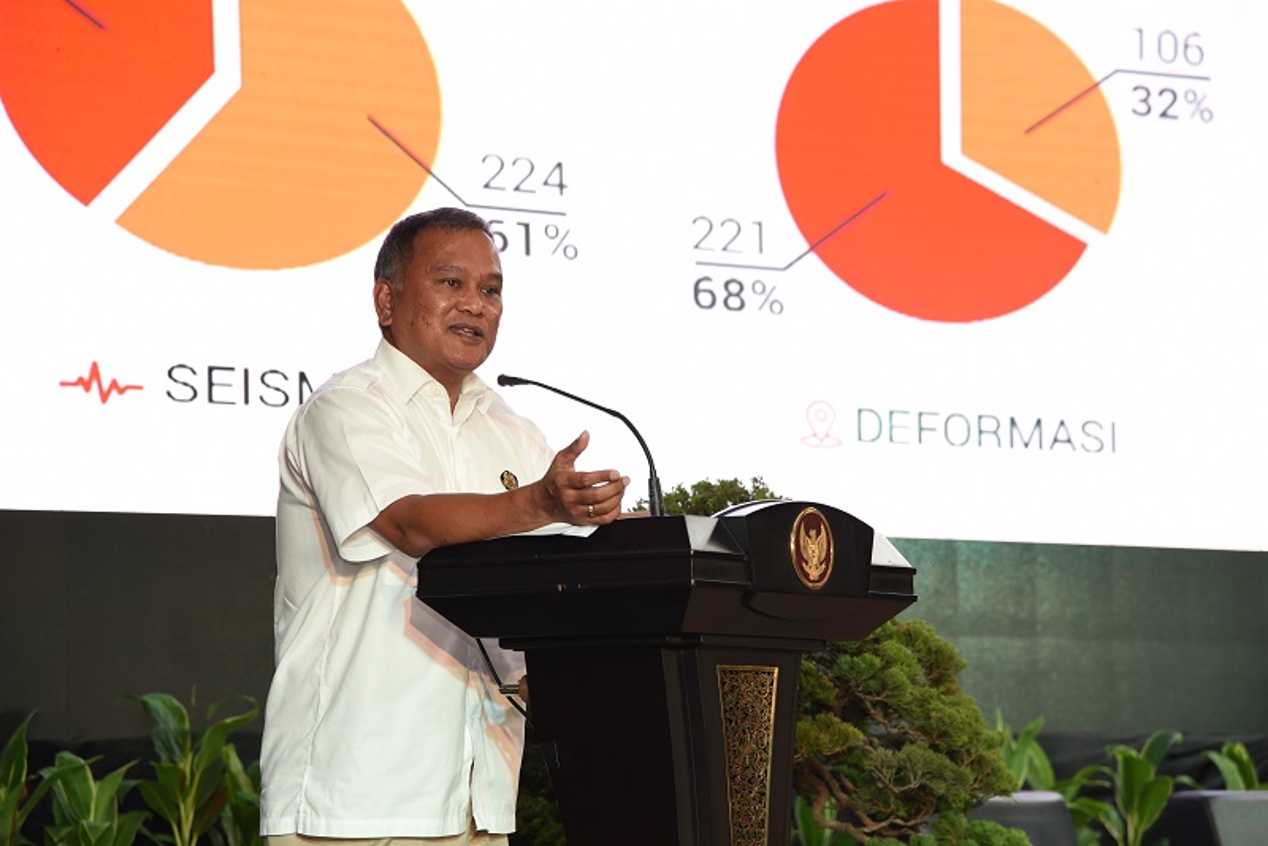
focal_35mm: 120
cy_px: 423
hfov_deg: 17.1
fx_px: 4228
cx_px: 634
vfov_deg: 11.4
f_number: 5.6
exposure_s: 1/100
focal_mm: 120
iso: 1000
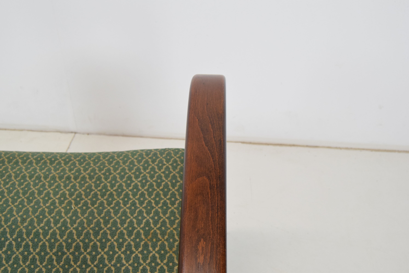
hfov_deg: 53.1
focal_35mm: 36
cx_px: 204
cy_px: 136
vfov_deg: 36.9
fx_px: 409
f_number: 6.3
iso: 1600
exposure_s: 1/160
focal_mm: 24
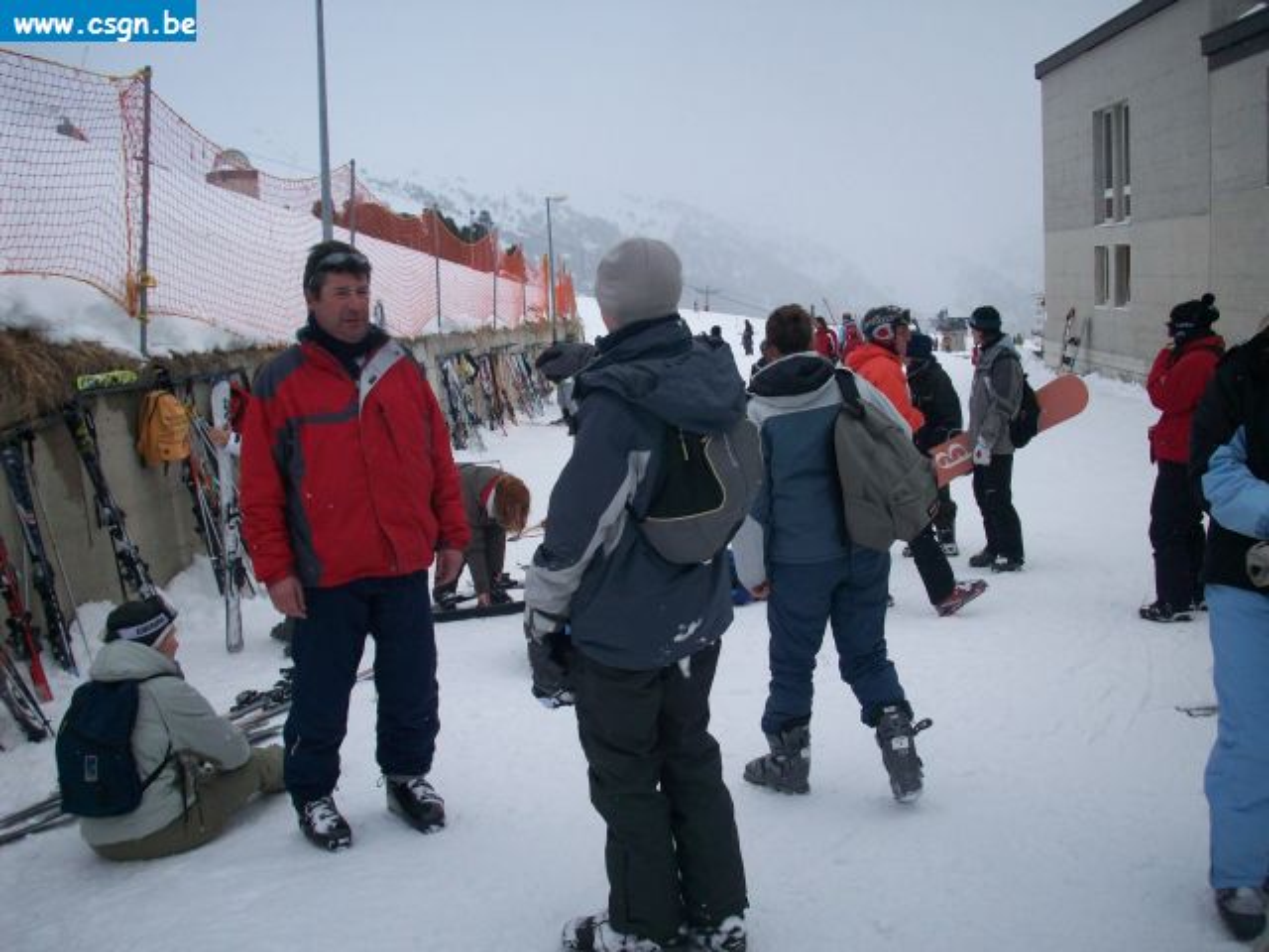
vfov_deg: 38.7
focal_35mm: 37
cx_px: 634
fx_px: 1356
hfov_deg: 50.1
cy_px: 476
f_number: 5.6
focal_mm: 6.2
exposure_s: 1/580
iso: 80
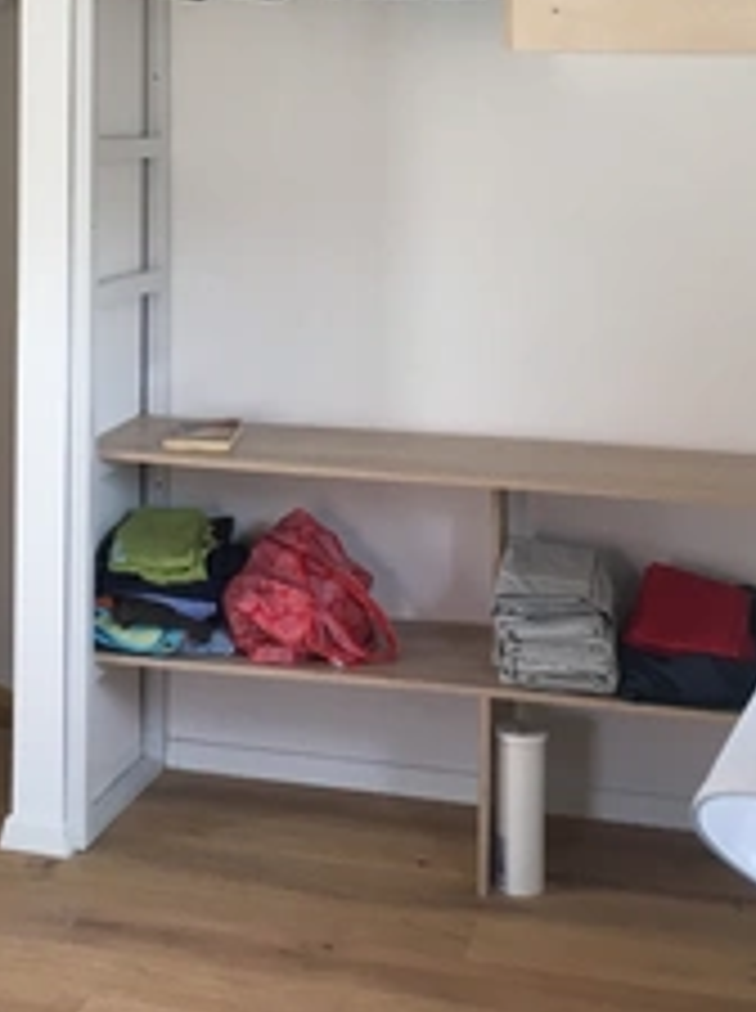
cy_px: 94
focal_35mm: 62
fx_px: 1811
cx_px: 171
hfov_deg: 23.3
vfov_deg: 29.9
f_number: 2.2
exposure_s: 1/33
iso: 40
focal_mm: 4.15
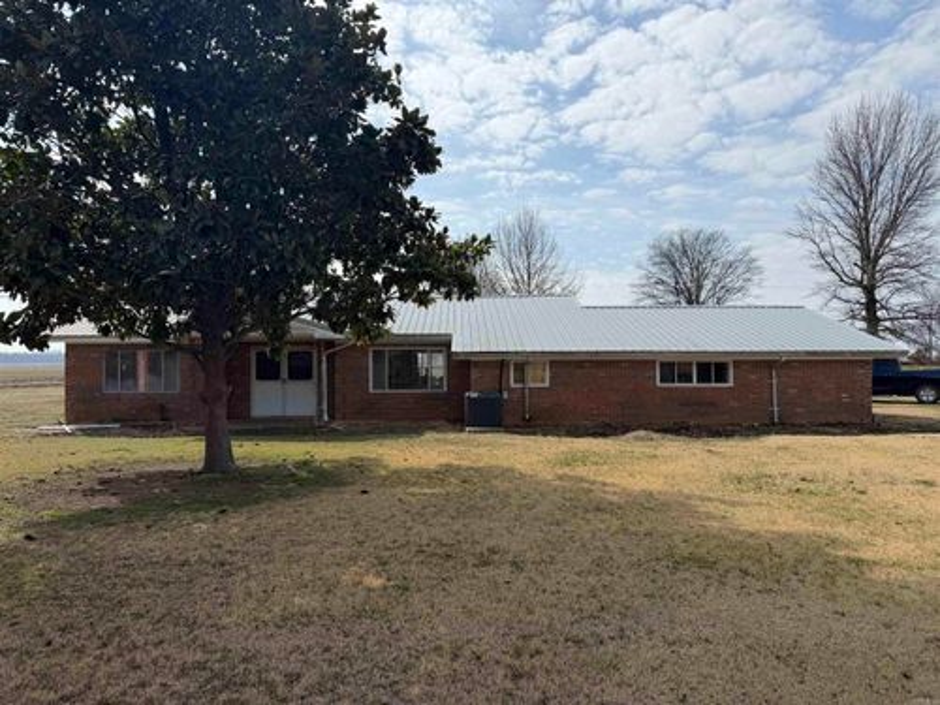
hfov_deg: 71.6
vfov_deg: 56.8
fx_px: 652
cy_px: 352
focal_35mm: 24
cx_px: 470
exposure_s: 1/6711
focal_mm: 6.76
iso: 80
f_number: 1.78
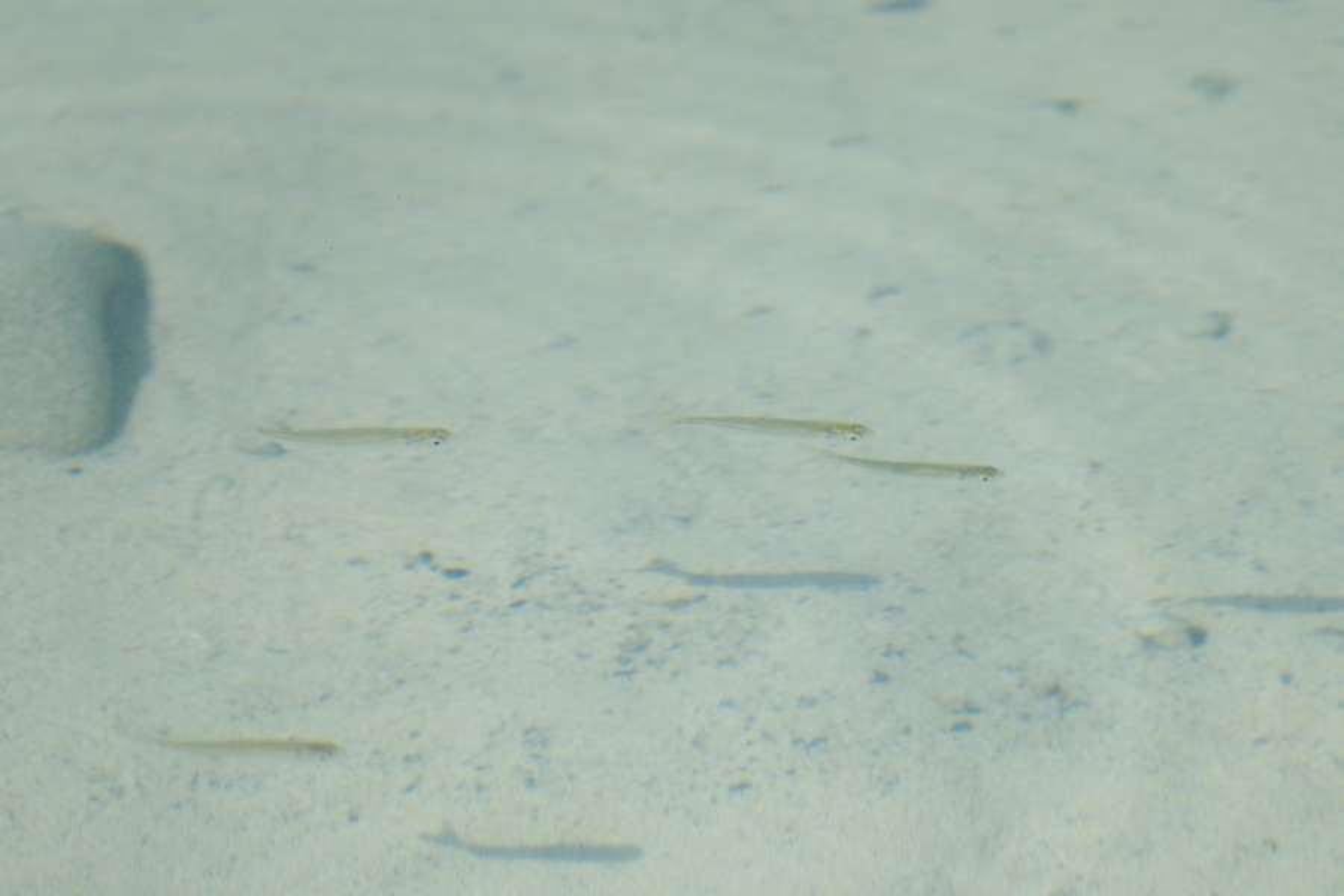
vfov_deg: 2.2
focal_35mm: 630
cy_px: 448
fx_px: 23518
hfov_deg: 3.3
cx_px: 672
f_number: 8
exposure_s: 1/1000
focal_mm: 420
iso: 640
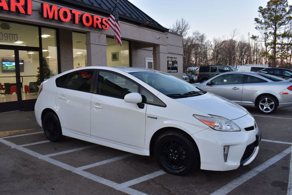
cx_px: 146
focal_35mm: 27
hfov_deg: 67.4
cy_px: 98
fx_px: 219
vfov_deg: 47.9
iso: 400
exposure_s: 1/50
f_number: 8
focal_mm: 18
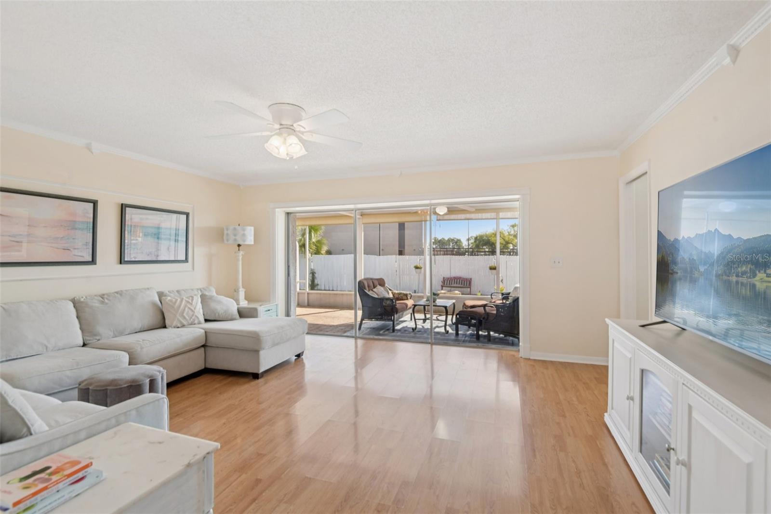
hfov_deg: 96.7
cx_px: 386
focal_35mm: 16
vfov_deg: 73.7
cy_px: 257
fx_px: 343
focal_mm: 16
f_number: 8
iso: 400
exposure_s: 1/100
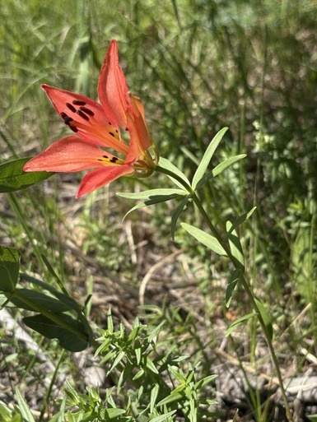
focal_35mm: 52
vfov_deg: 36.8
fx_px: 635
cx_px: 158
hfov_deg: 28.0
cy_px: 211
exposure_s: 1/3279
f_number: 1.6
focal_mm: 5.96
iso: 50
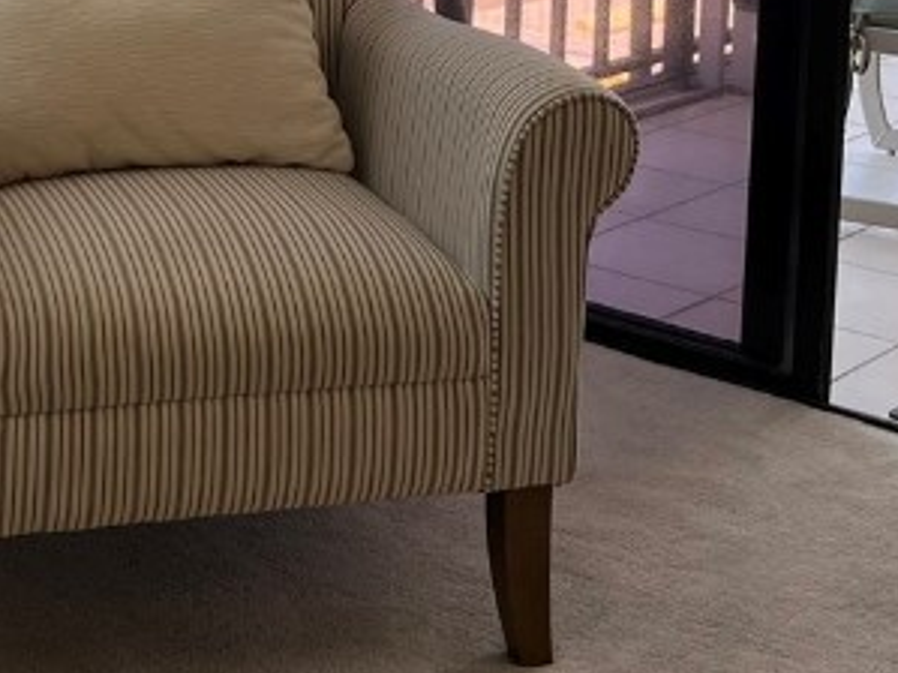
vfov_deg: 15.6
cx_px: 285
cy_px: -240
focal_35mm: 89
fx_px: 2308
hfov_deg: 21.9
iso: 40
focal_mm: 5.1
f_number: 1.6
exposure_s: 1/267
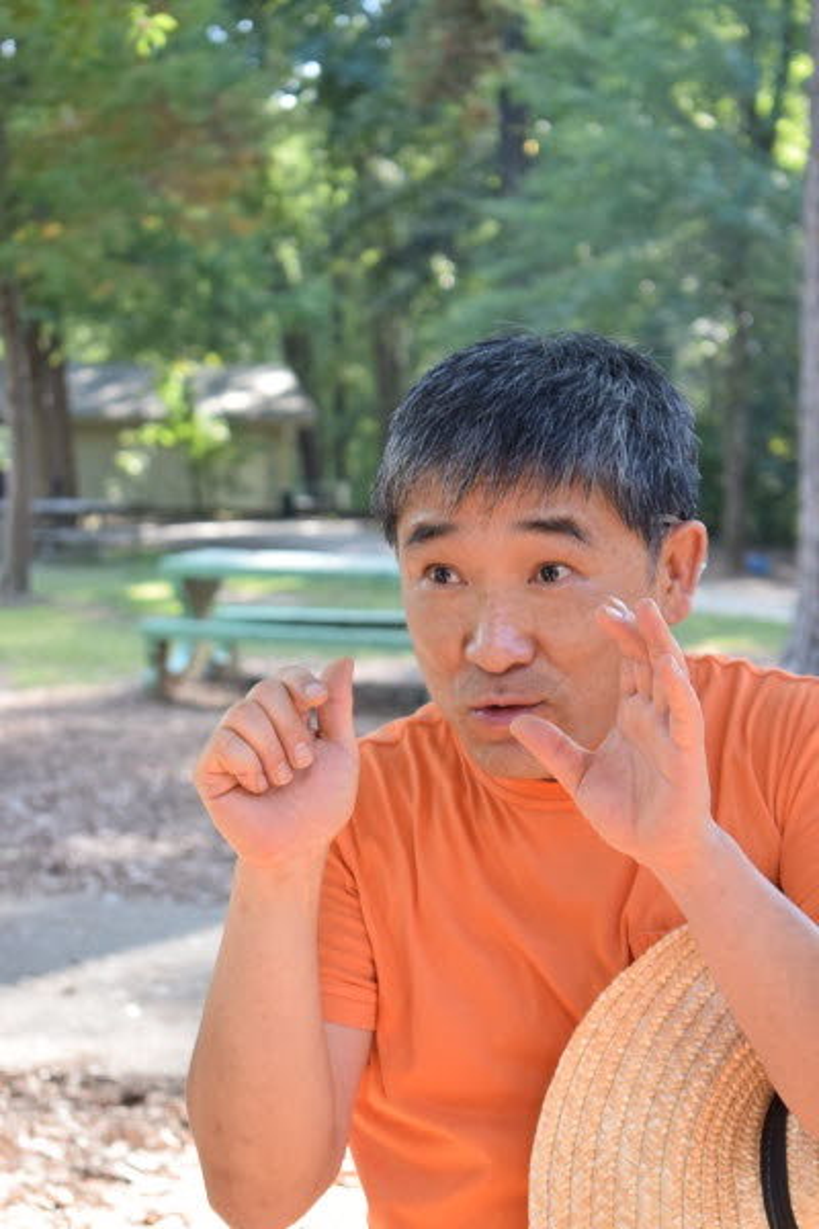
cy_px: 614
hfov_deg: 16.6
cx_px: 410
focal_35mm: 82
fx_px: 2815
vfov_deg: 24.6
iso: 800
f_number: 5.6
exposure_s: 1/125
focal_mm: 55
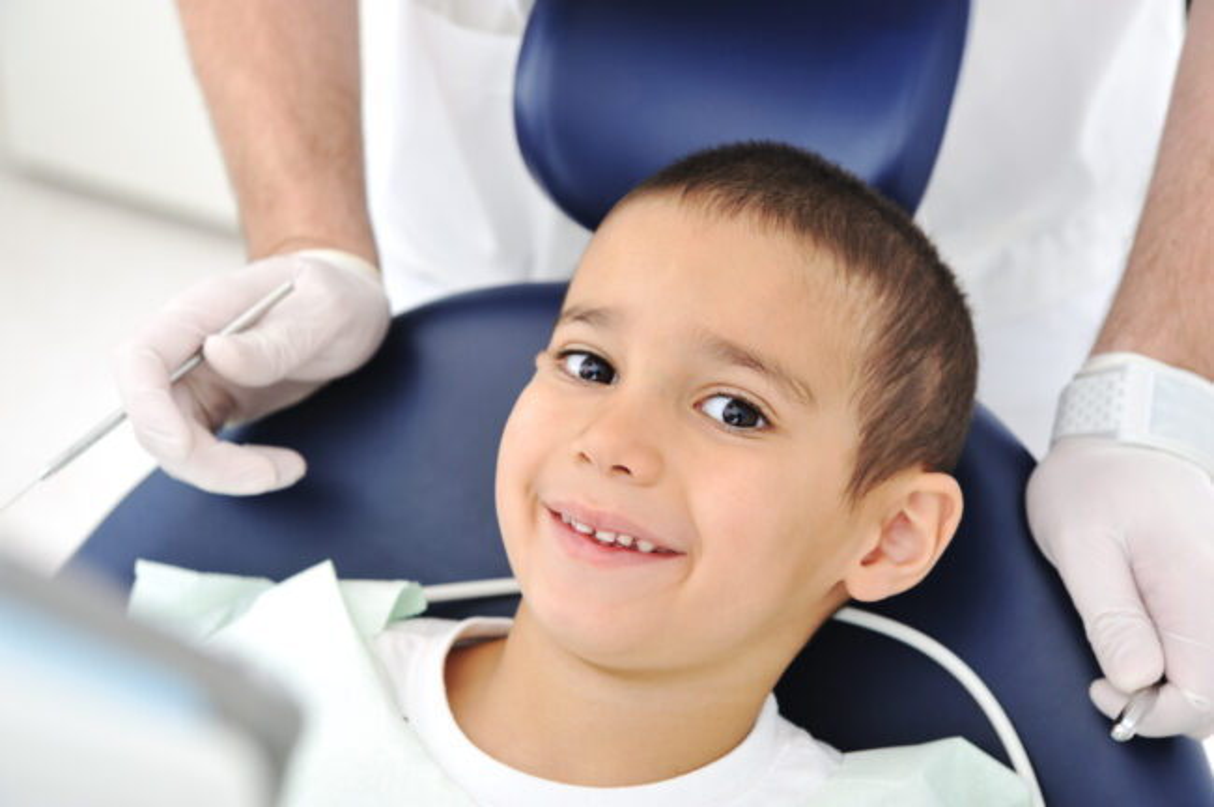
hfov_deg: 28.9
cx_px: 607
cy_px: 404
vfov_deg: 19.4
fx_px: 2358
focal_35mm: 70
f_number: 5
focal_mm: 70
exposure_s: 1/160
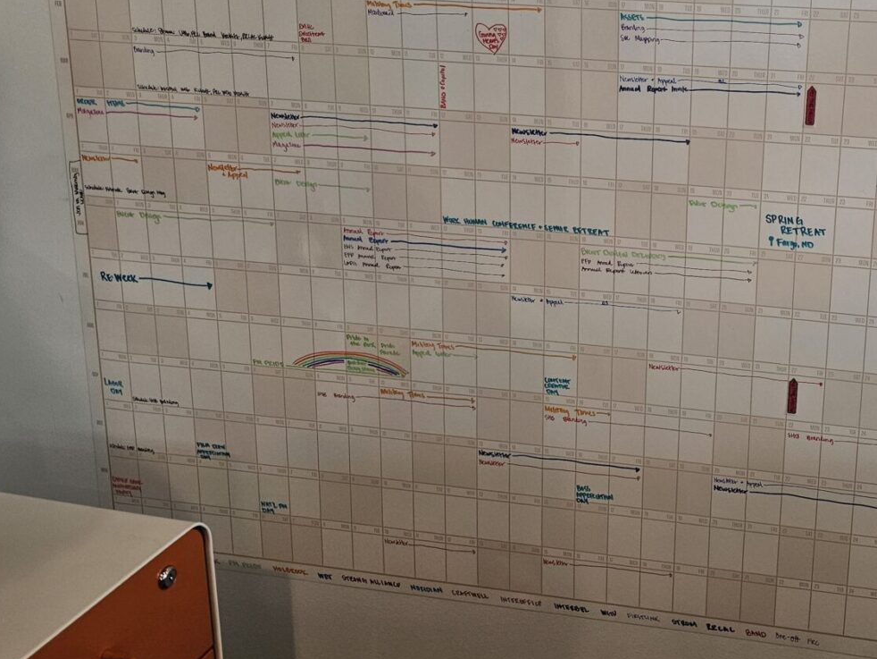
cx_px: 701
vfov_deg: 34.6
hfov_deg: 43.6
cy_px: 183
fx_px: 1039
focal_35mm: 41
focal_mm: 6.3
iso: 200
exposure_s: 1/120
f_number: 1.7
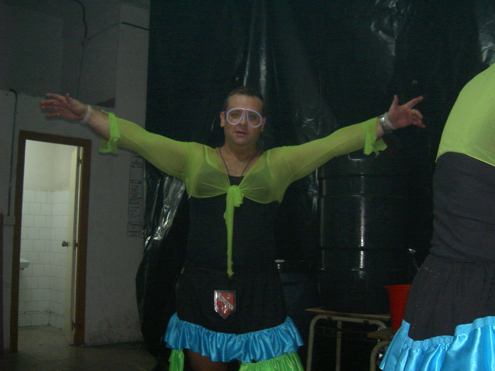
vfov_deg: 36.8
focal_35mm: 39
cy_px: 186
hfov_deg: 47.9
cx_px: 248
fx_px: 558
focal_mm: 8
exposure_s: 1/59.5
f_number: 2.8
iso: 100
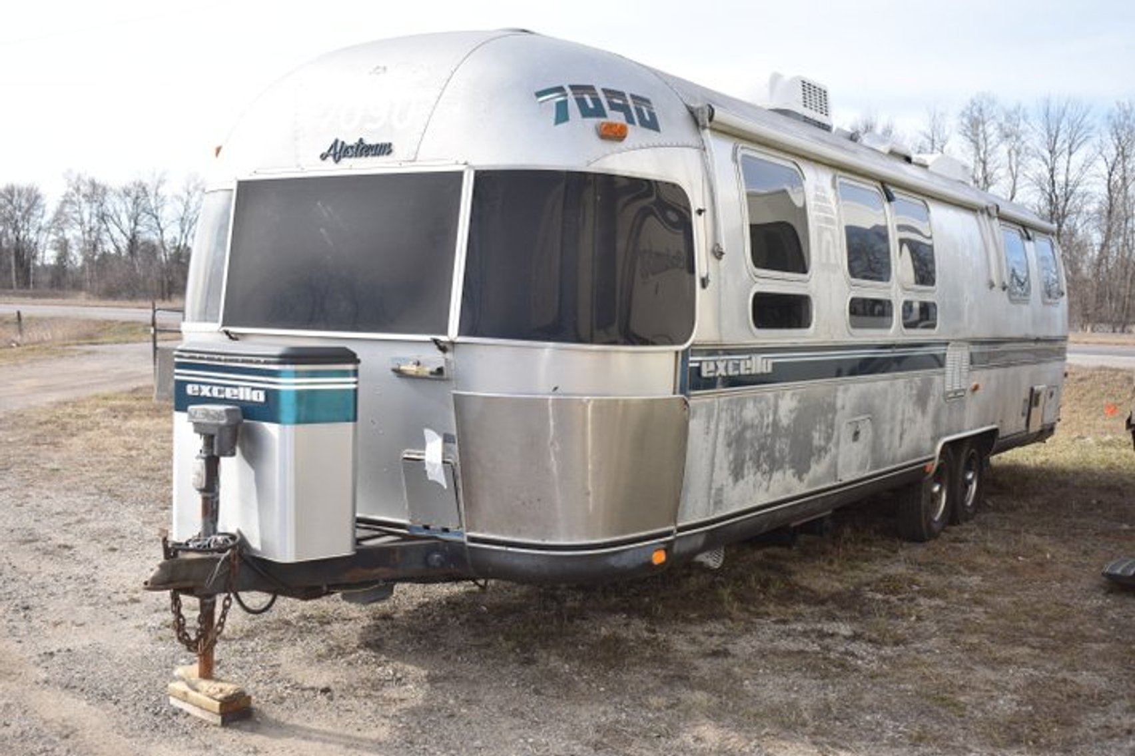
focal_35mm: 40
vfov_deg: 33.0
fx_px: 1276
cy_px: 378
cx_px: 568
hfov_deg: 47.9
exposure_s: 1/200
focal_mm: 27
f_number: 6.3
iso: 100
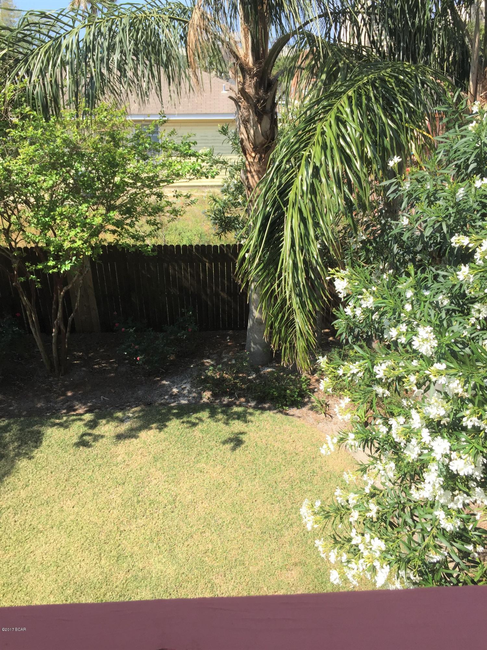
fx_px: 544
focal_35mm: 29
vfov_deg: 61.7
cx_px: 244
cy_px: 325
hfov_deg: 48.2
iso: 32
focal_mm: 4.15
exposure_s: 1/1130
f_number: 2.2
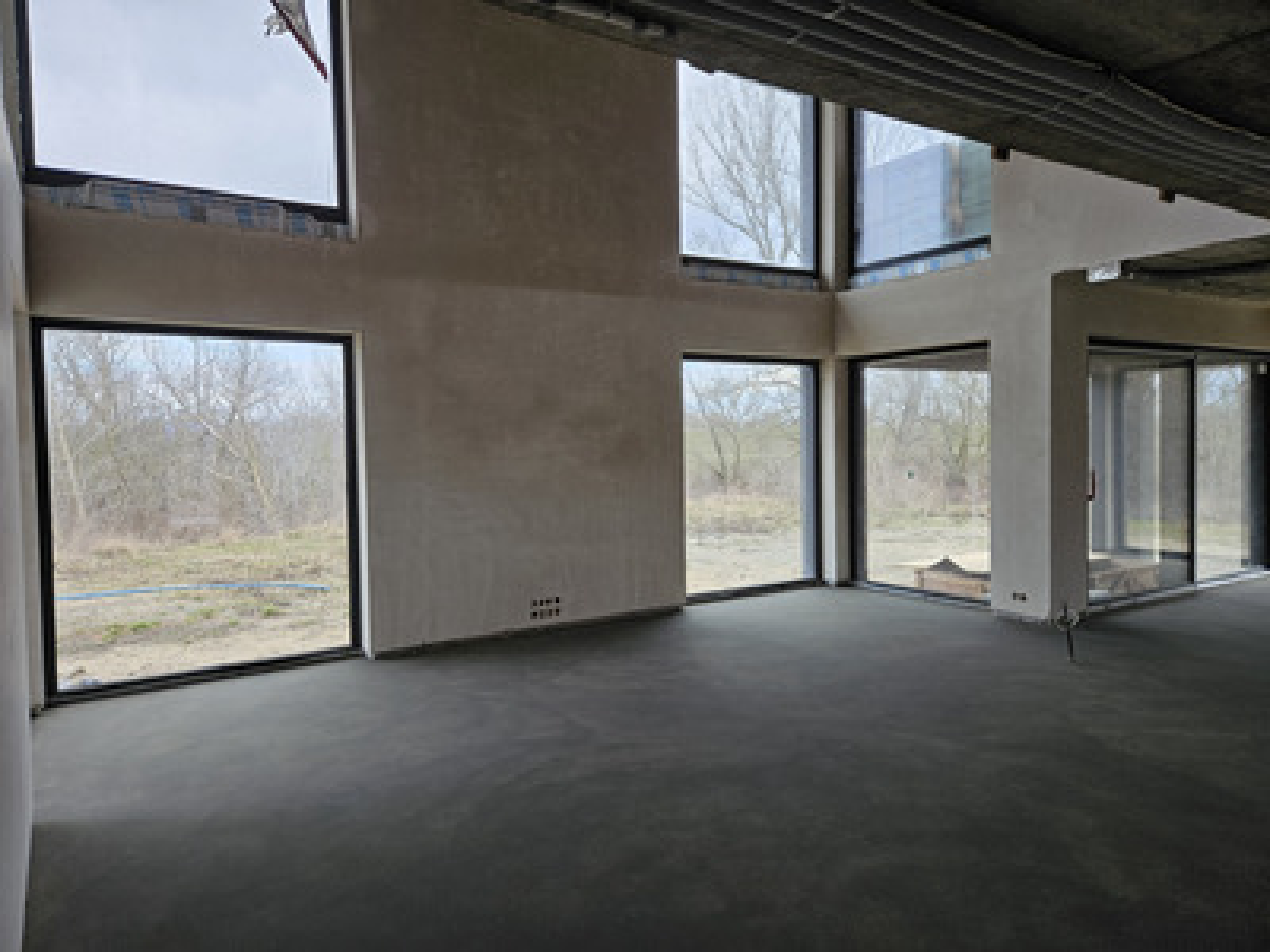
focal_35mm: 23
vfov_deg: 58.9
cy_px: 476
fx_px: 844
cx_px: 635
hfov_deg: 73.9
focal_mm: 5.4
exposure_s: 1/190
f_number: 1.8
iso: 50
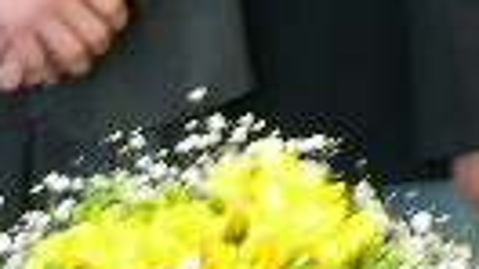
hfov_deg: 9.7
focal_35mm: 222
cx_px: 221
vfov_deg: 5.3
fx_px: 2817
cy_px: -324
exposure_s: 1/6.5
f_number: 2.9
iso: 100
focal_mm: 9
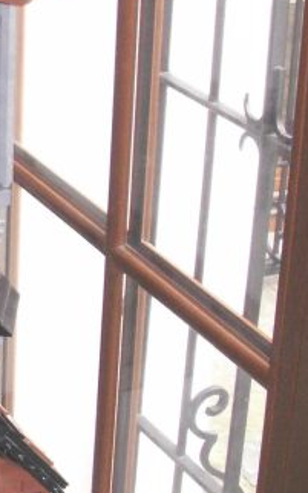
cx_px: -192
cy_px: 173
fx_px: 1586
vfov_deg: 17.6
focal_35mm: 118
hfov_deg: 10.6
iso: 160
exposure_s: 1/60
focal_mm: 5.86
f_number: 2.8
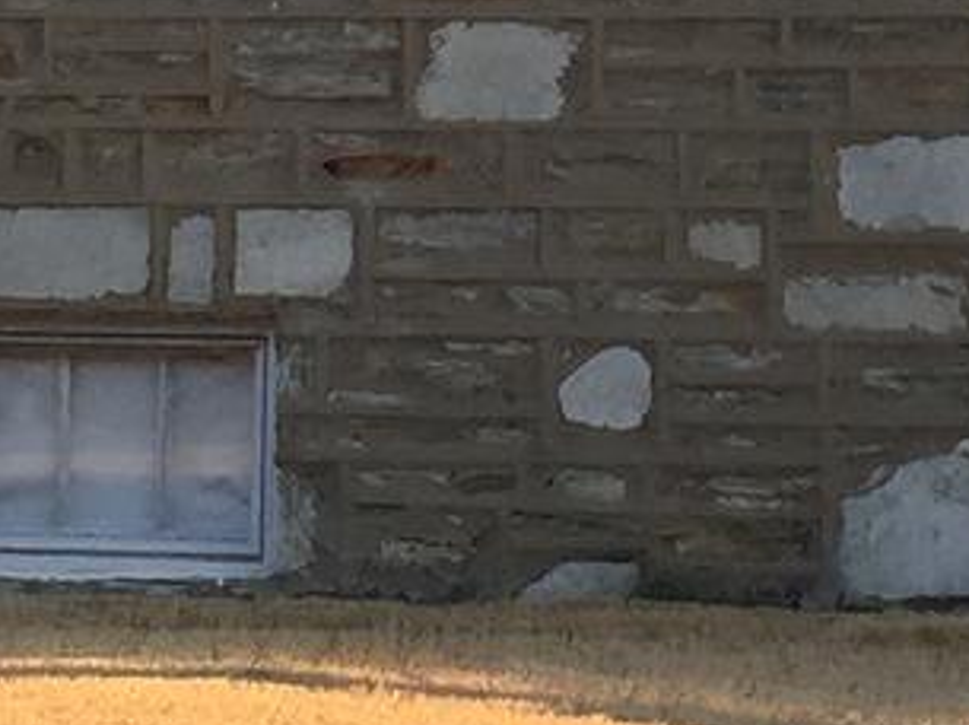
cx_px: 604
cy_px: -426
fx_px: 5452
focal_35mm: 195
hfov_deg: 10.2
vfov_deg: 7.4
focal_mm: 4.15
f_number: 2.2
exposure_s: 1/590
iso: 32
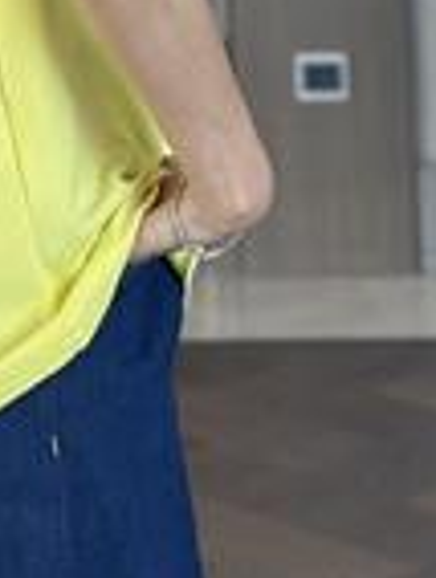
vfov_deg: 11.3
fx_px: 2863
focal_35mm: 171
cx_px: -45
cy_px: -167
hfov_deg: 8.6
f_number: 1.78
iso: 125
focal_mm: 6.86
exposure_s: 1/130
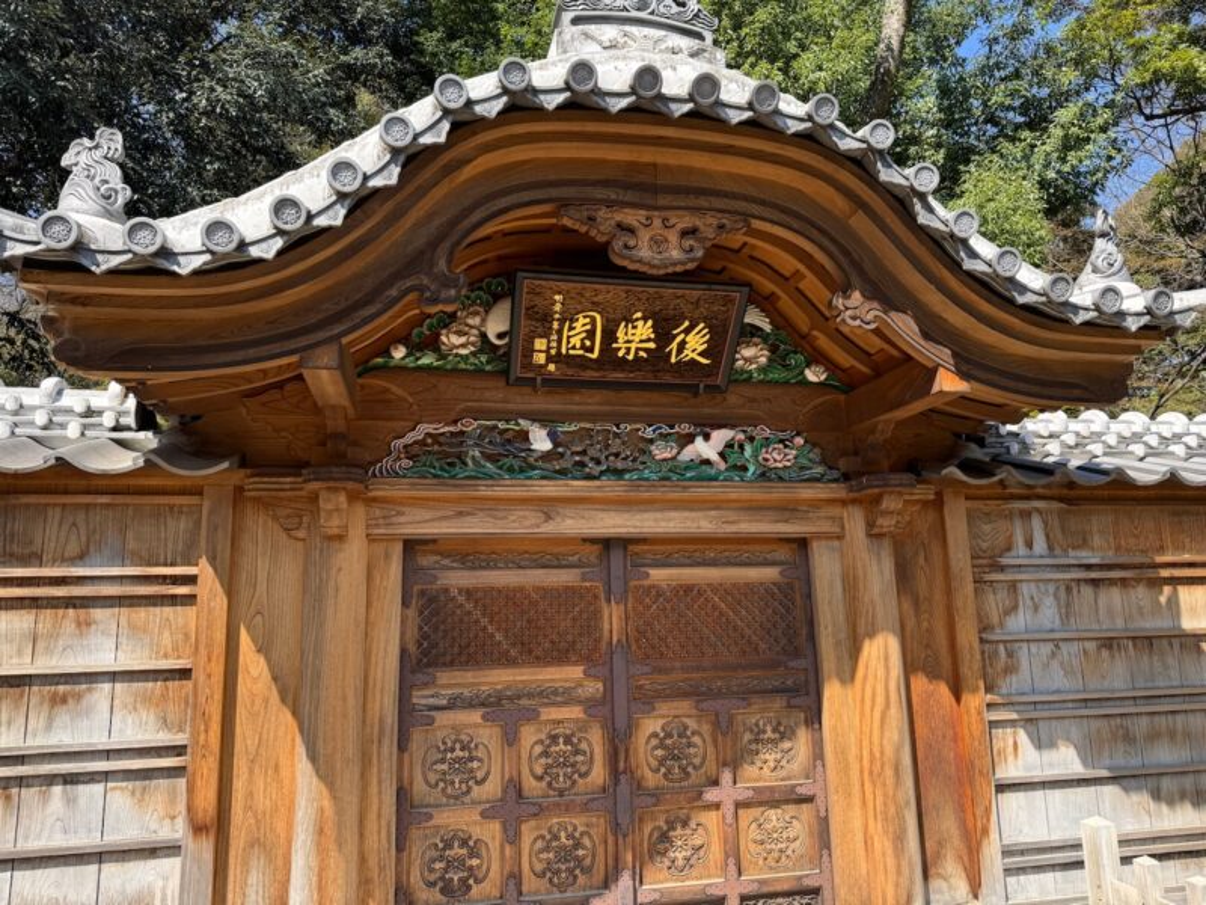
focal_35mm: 24
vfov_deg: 56.8
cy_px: 452
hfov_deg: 71.6
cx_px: 603
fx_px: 836
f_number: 1.78
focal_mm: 6.76
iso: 80
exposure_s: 1/802
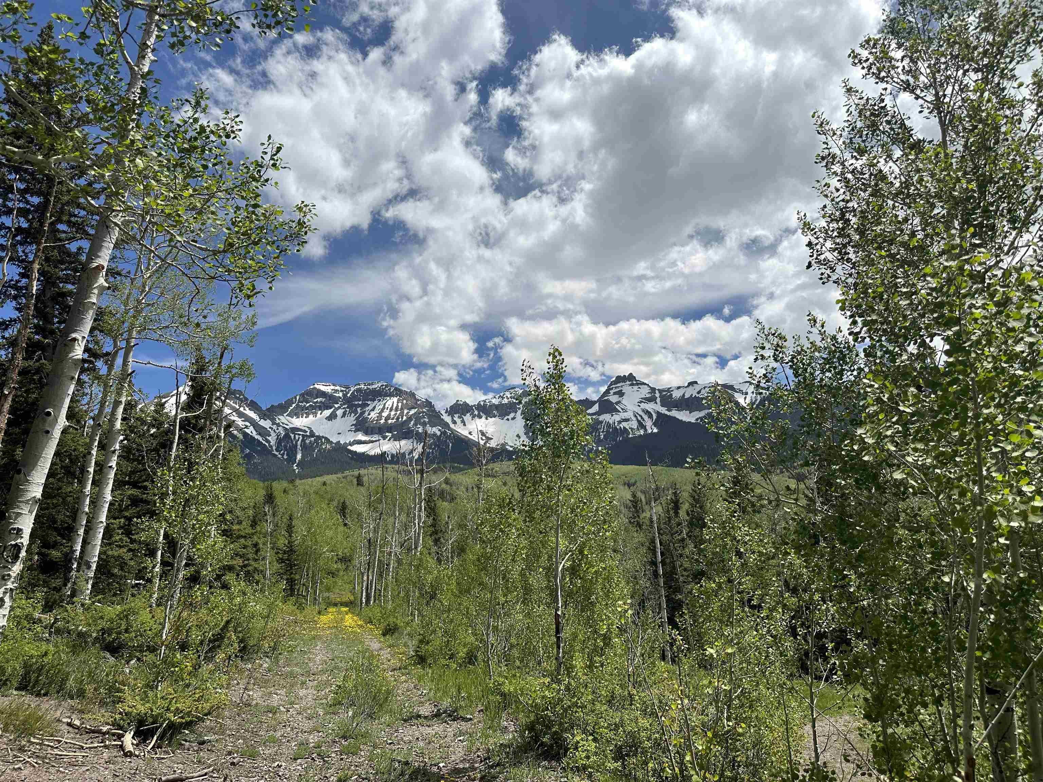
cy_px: 391
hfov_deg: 71.6
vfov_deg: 56.8
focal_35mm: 24
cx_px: 522
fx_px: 723
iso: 80
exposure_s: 1/9709
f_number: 1.78
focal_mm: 6.86
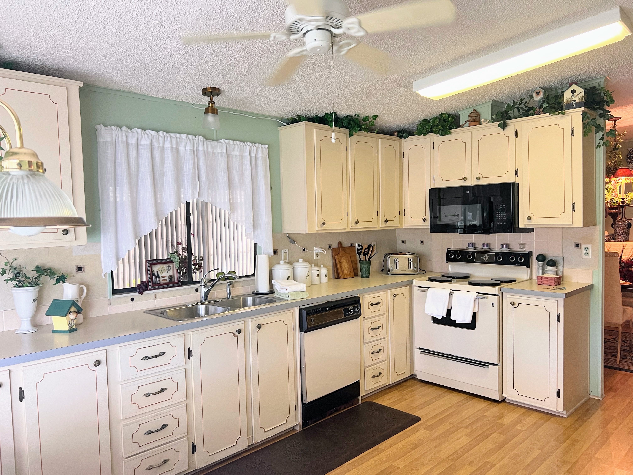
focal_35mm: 26
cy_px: 238
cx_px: 316
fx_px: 475
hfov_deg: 67.3
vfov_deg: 53.1
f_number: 1.5
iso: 125
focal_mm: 5.7
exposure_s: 1/60
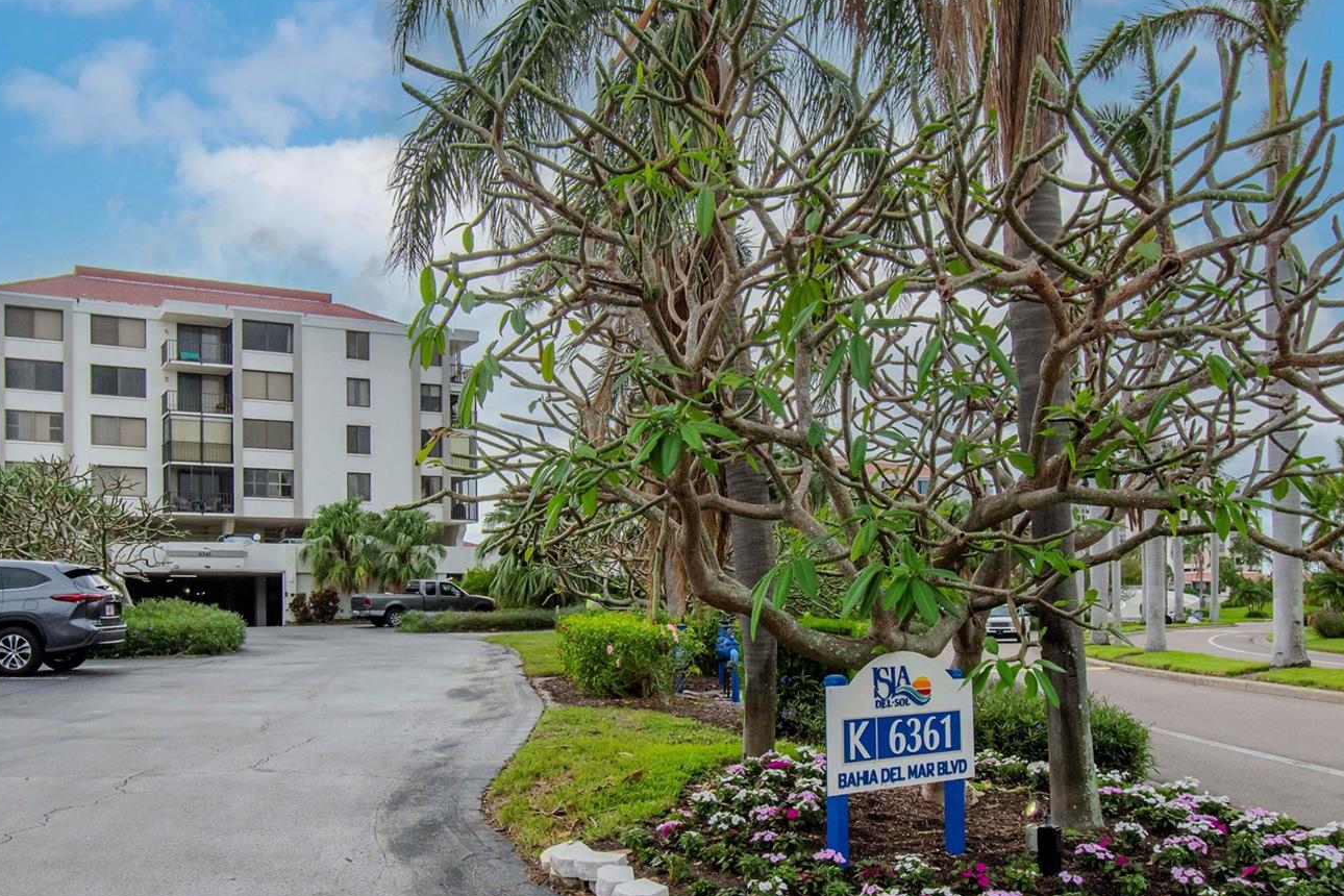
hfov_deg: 59.3
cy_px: 449
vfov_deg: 41.6
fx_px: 1180
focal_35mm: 32
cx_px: 652
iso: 500
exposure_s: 1/2000
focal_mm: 17
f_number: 7.1
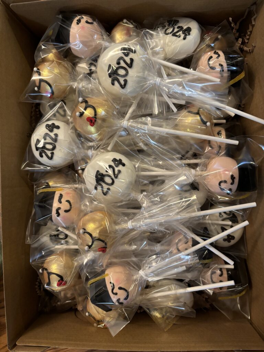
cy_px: 176
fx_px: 264
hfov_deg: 53.1
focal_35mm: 26
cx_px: 132
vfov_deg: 67.3
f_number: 1.6
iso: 500
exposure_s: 1/60
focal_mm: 5.96
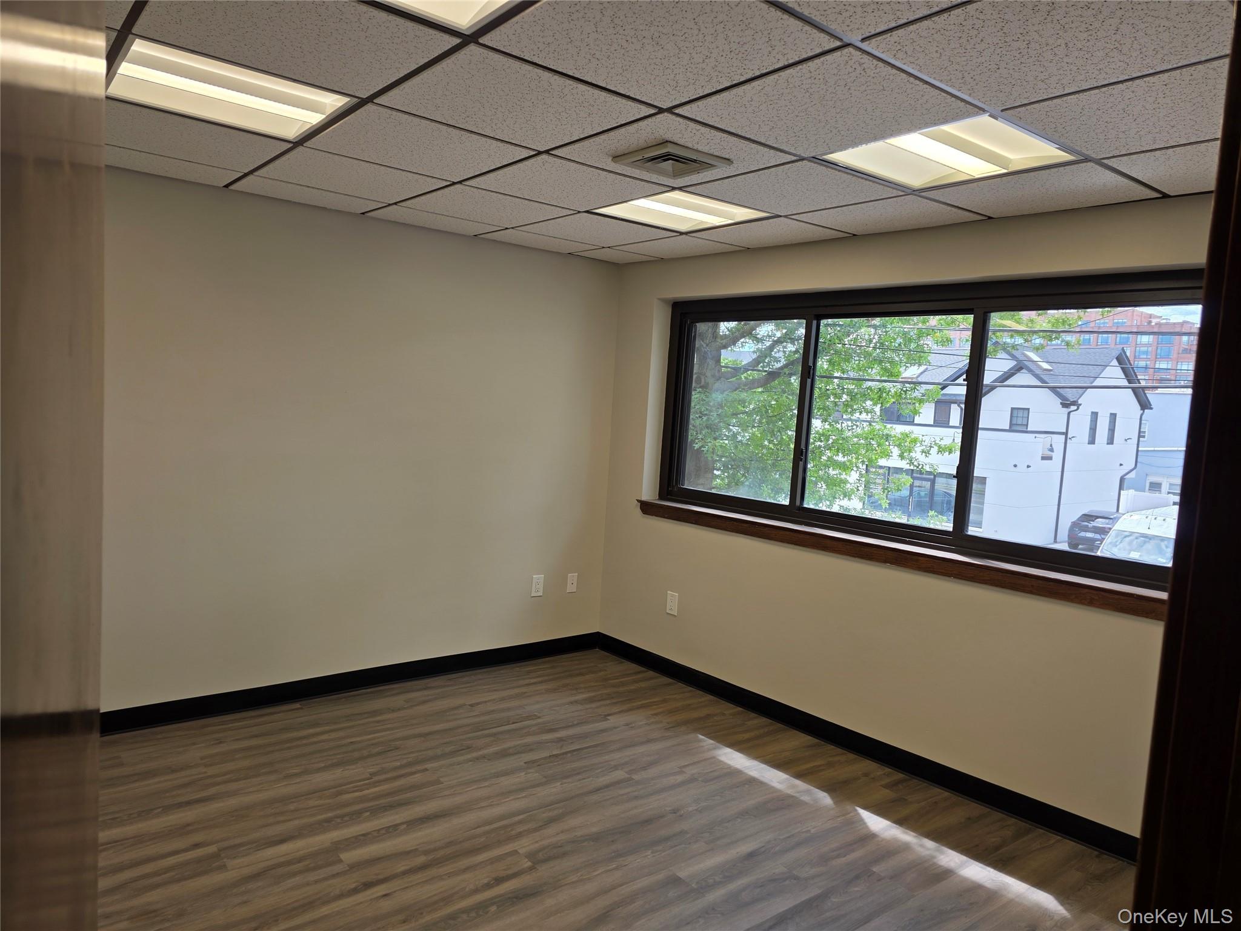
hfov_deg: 73.9
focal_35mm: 23
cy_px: 466
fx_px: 825
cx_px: 620
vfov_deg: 58.9
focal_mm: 6.3
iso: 25
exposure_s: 1/120
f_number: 1.7
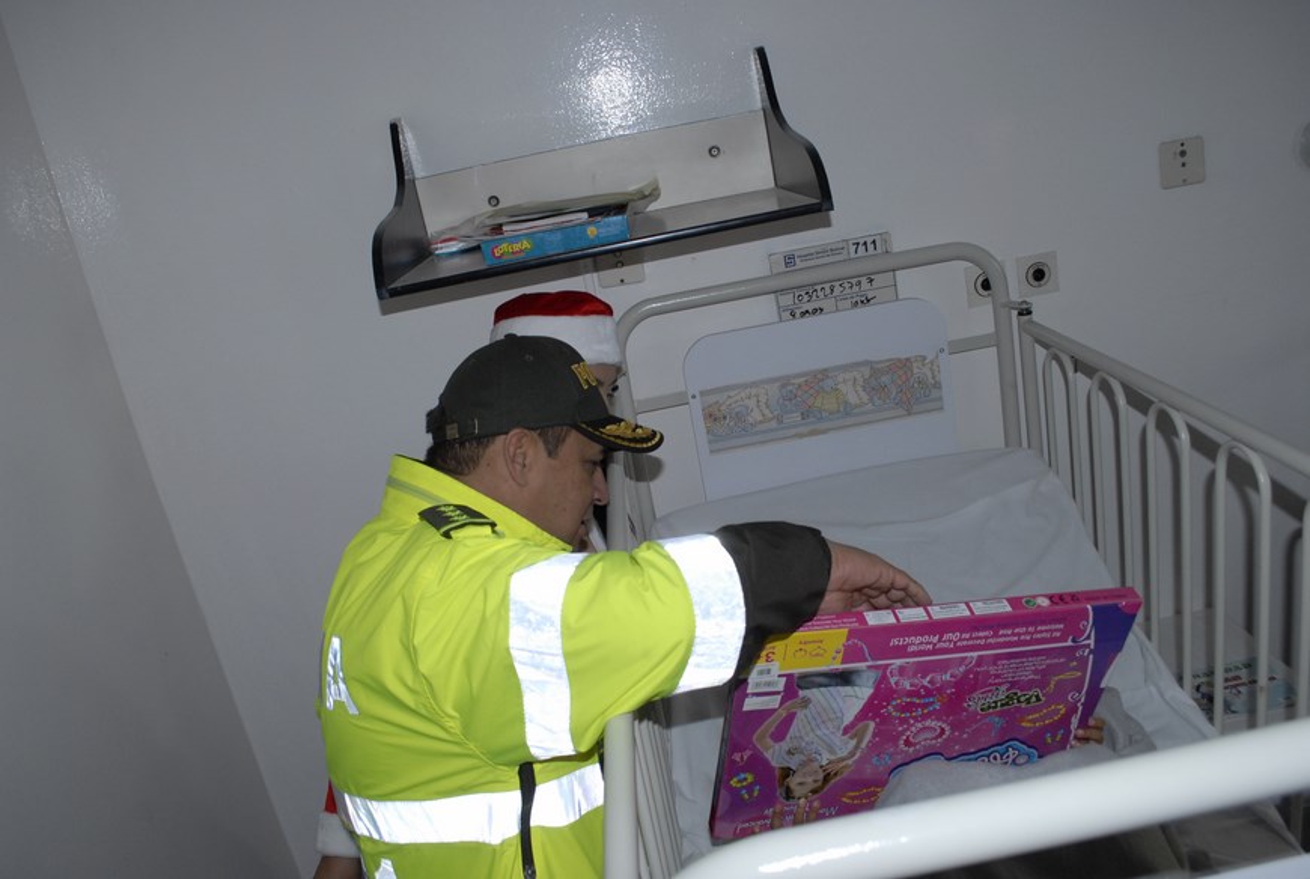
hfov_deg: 67.3
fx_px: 985
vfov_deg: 48.1
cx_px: 655
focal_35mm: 27
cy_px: 440
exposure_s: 1/80
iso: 500
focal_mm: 18
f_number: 6.3
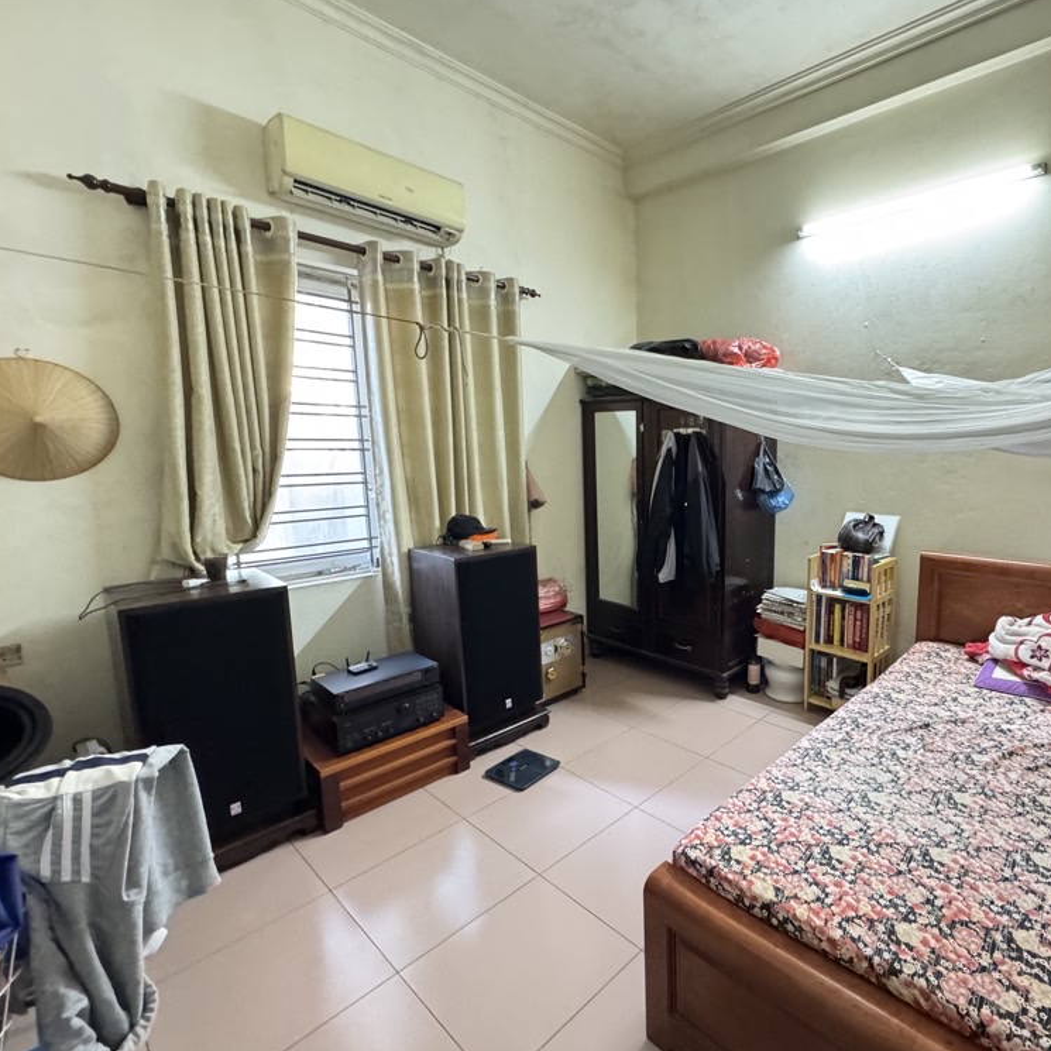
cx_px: 687
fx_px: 584
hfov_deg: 81.6
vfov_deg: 84.0
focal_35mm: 17
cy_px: 535
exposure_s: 1/33
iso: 1000
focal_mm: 2.22
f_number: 2.2
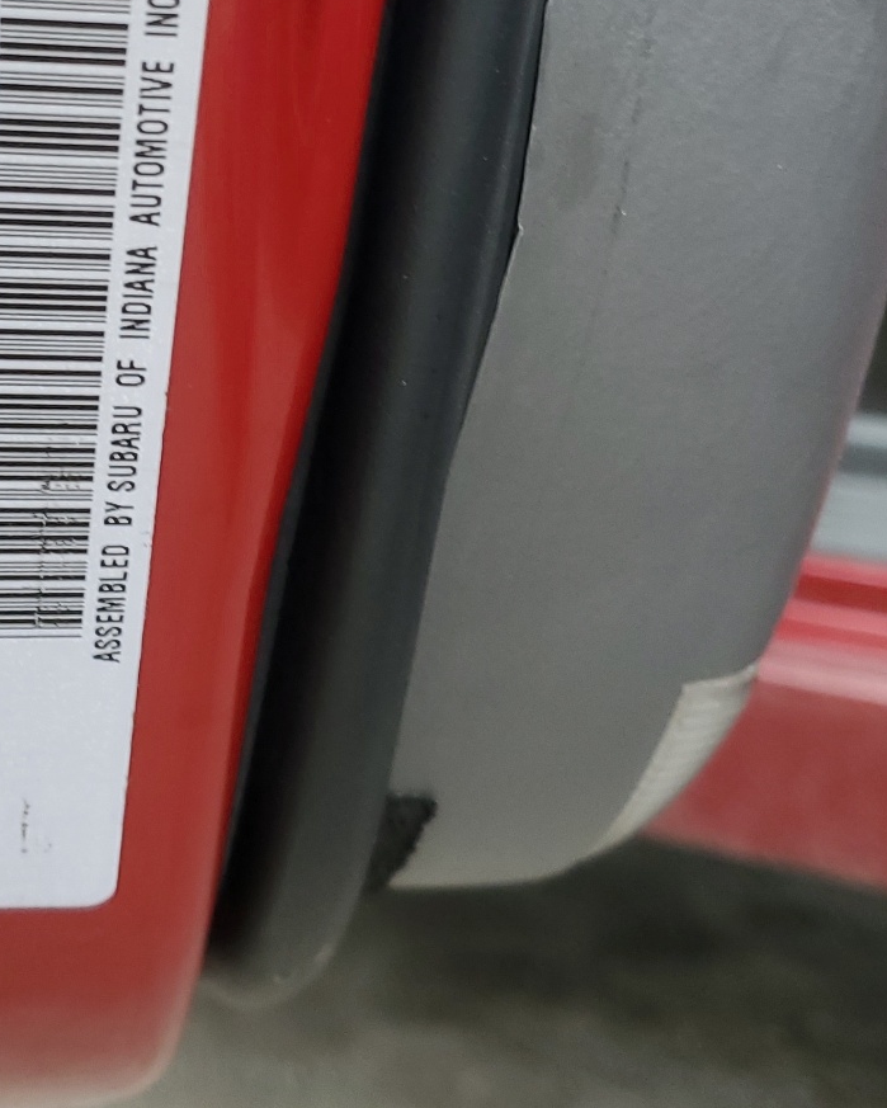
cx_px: 110
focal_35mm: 62
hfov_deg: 24.0
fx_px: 2033
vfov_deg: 29.8
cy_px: 218
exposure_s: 1/60.2
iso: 66
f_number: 1.5
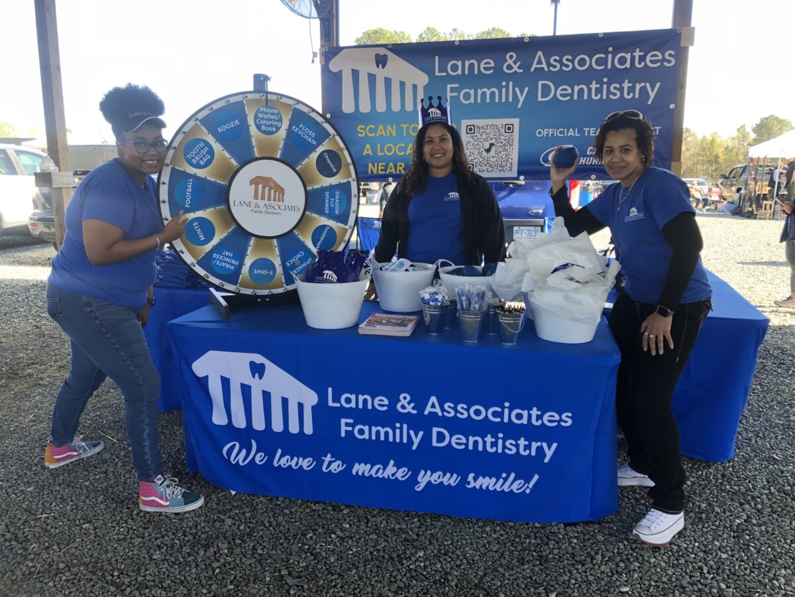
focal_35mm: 28
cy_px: 298
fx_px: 643
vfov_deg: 49.7
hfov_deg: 63.4
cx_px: 398
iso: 32
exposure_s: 1/120
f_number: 1.8
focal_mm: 3.99
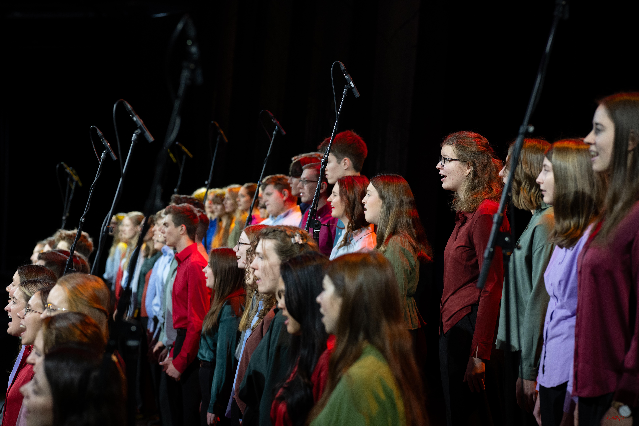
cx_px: 320
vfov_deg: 16.1
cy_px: 213
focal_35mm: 85
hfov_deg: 23.9
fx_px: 1509
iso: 800
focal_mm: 85
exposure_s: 1/160
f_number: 3.5
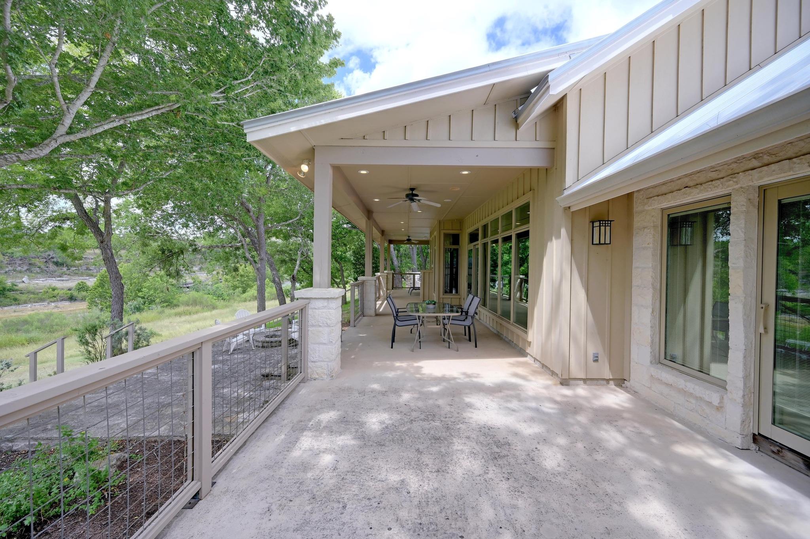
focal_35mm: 14
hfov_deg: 104.3
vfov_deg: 81.1
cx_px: 405
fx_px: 315
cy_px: 270
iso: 1250
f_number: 5.6
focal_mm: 14
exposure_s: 1/640
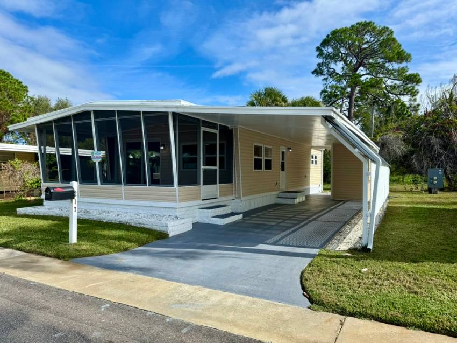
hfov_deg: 71.6
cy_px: 172
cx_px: 228
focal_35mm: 24
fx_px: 317
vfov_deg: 56.8
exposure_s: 1/4310
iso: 80
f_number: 1.78
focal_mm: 6.76
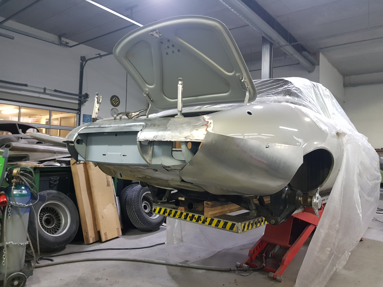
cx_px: 192
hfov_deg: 67.3
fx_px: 288
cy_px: 144
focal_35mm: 26
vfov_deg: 53.1
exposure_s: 1/25
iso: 250
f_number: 1.7
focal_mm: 4.2
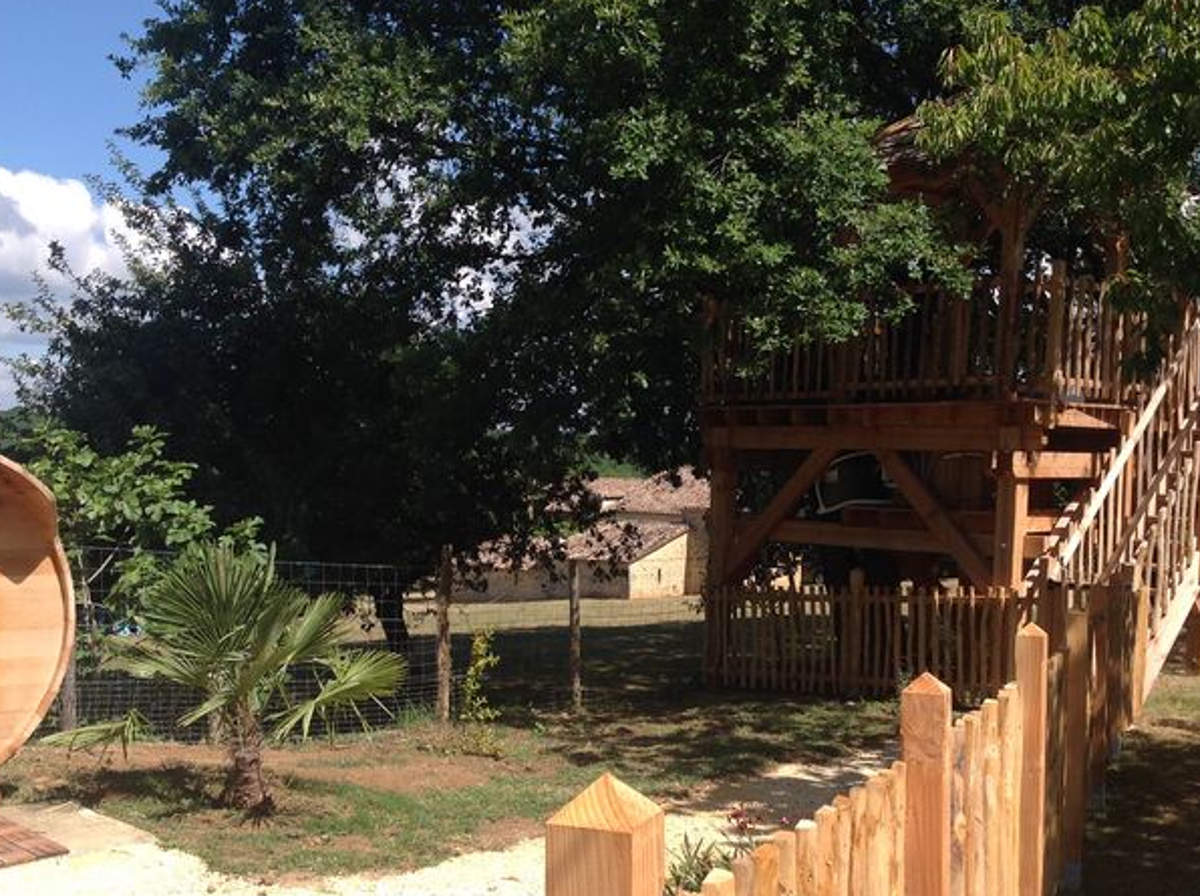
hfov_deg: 40.5
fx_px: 1627
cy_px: 549
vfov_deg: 30.7
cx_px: 586
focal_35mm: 47
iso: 50
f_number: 2.4
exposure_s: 1/1592
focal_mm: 4.28
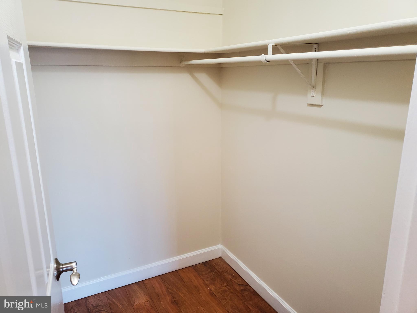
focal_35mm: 26
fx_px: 313
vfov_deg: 53.1
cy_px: 156
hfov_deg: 67.3
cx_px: 208
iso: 200
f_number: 2.4
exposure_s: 1/60
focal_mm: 4.3
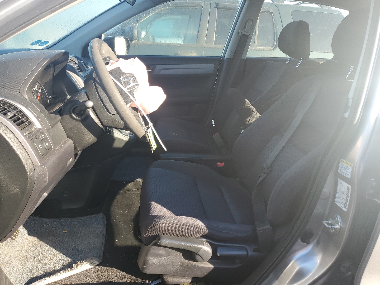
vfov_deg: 53.1
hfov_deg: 67.3
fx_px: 285
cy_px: 142
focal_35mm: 26
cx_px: 190
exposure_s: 1/385
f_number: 1.5
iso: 50
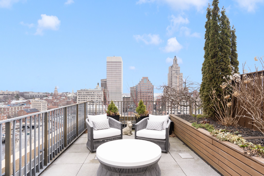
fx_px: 154
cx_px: 132
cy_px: 88
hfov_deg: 81.2
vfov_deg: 59.5
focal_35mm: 21
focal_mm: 21
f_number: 7.1
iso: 250
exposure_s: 1/200
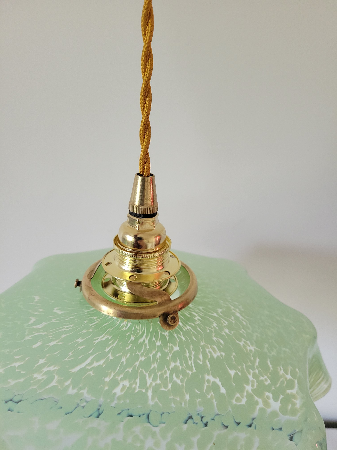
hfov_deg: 53.1
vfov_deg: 67.3
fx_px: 337
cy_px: 225
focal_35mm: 26
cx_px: 168
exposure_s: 1/100
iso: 320
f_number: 1.8
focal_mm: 5.4
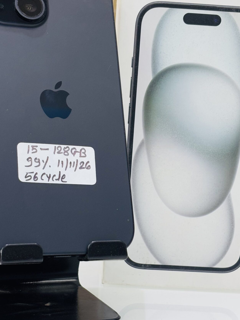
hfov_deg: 18.4
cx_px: 120
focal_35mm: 80
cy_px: 168
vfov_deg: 24.4
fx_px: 740
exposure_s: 1/100
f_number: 1.6
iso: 80
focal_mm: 5.96
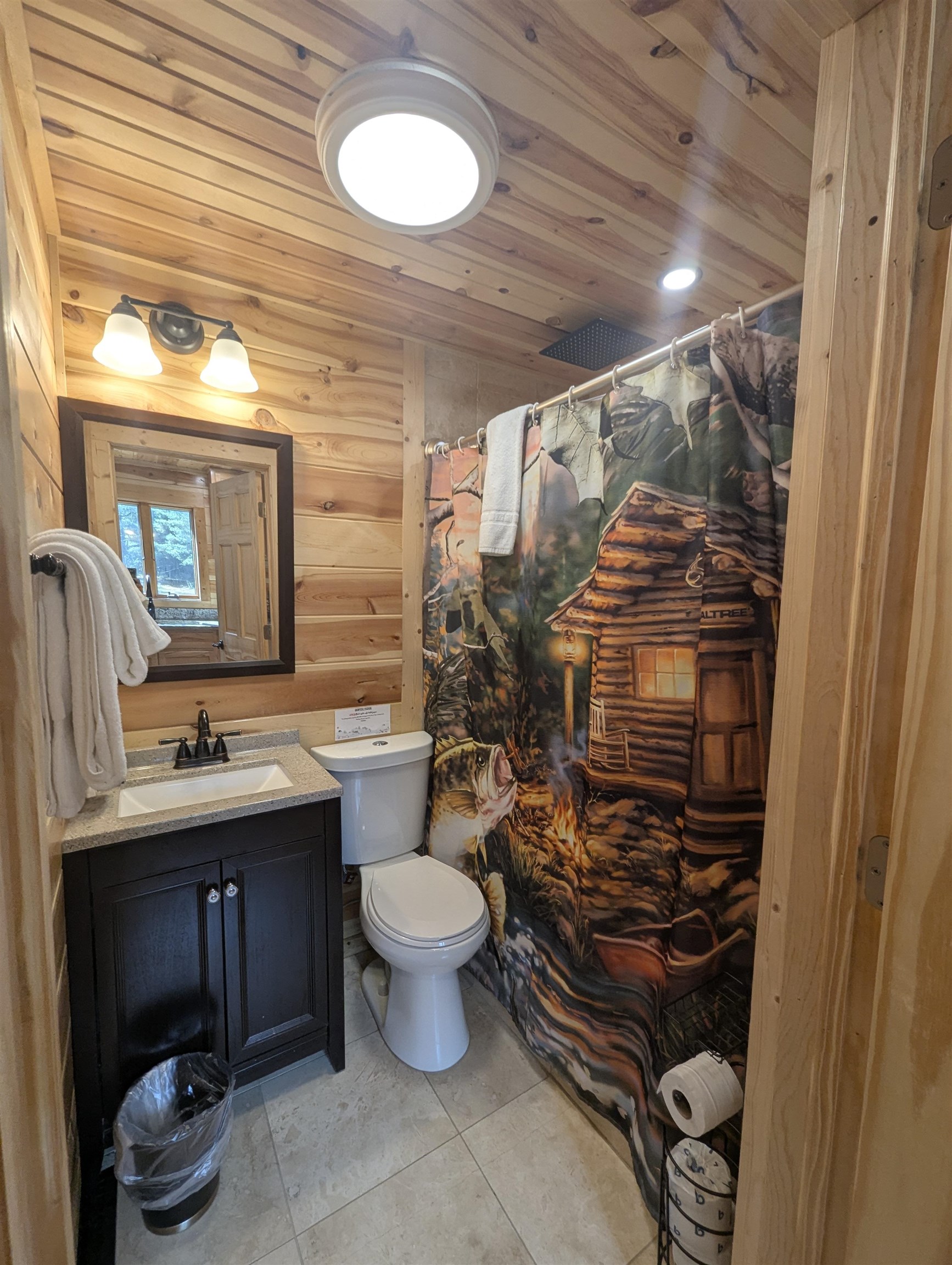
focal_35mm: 13
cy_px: 632
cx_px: 476
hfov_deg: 90.0
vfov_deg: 106.1
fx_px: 476
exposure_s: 1/120
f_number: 2.2
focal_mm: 1.95
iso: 109
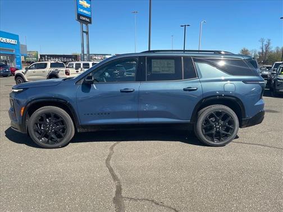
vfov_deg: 53.1
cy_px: 106
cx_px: 142
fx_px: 213
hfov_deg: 67.3
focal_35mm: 26
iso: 32
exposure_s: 1/1182
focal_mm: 4.2
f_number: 1.6
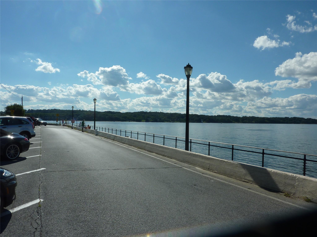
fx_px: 229
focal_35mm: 25
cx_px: 158
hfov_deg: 69.4
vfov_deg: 54.9
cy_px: 118
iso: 80
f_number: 5.6
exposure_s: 1/1000
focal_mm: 4.1
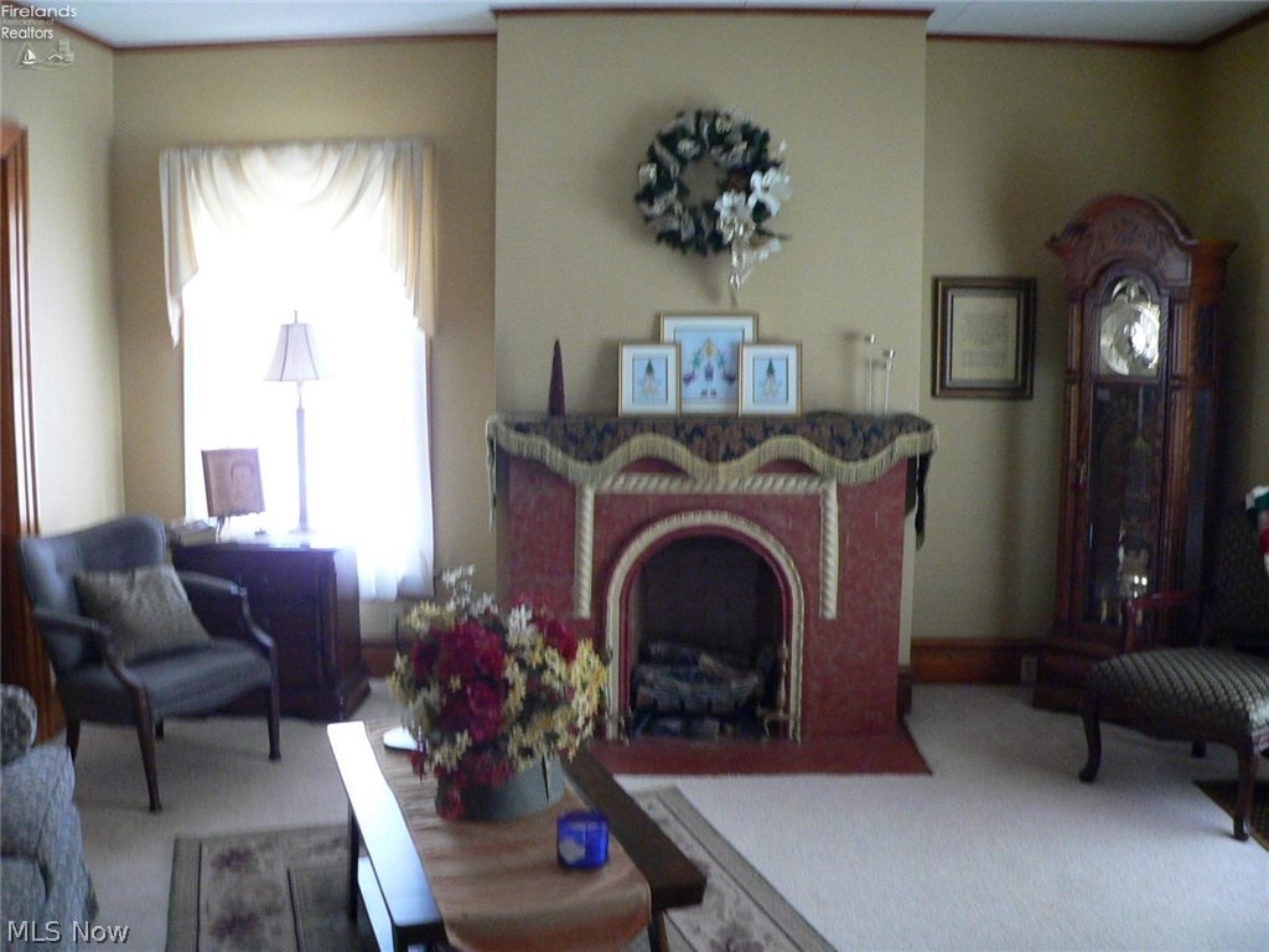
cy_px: 476
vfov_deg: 39.7
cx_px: 634
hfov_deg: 51.4
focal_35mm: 36
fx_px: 1320
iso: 400
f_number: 2.8
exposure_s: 1/40
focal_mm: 6
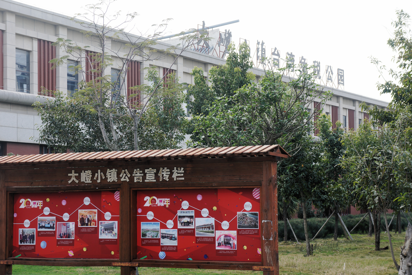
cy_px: 138
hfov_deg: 24.8
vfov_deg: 16.7
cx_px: 206
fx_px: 938
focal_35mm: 82
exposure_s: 1/200
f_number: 7.1
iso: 100
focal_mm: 55
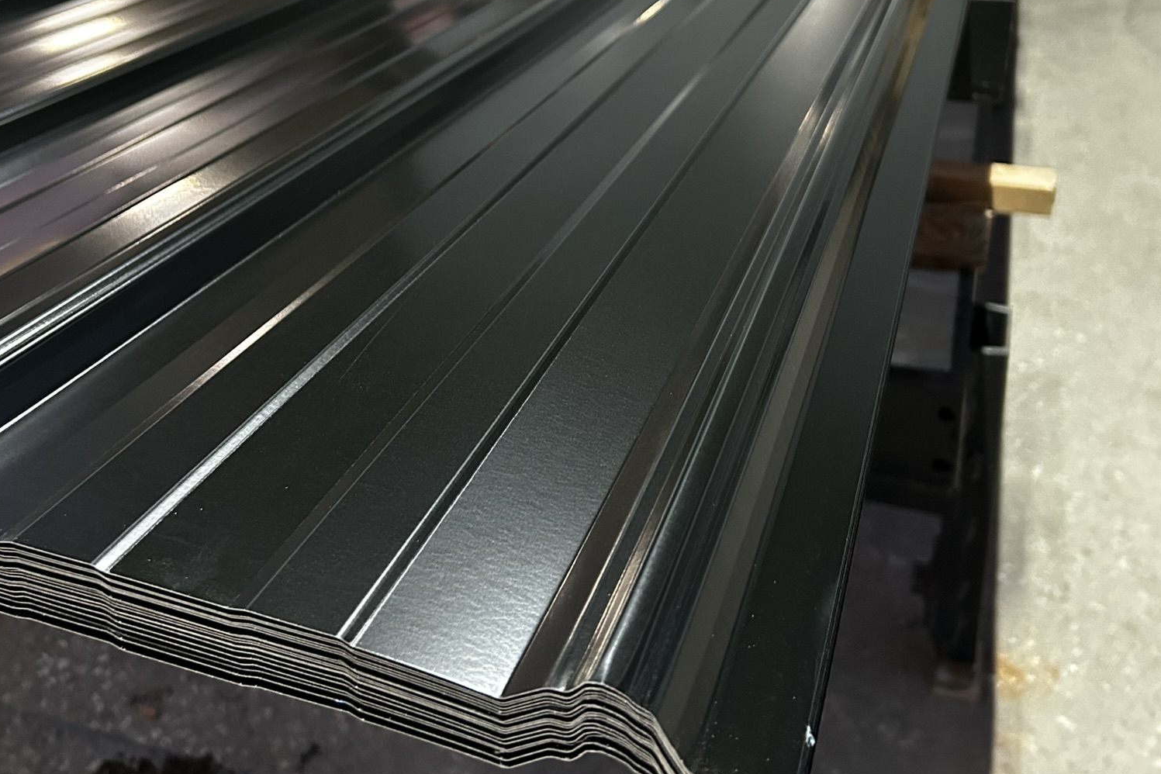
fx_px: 1193
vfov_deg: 35.2
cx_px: 587
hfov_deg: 51.9
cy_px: 200
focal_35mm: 37
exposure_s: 1/40
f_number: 1.5
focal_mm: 5.7
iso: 500
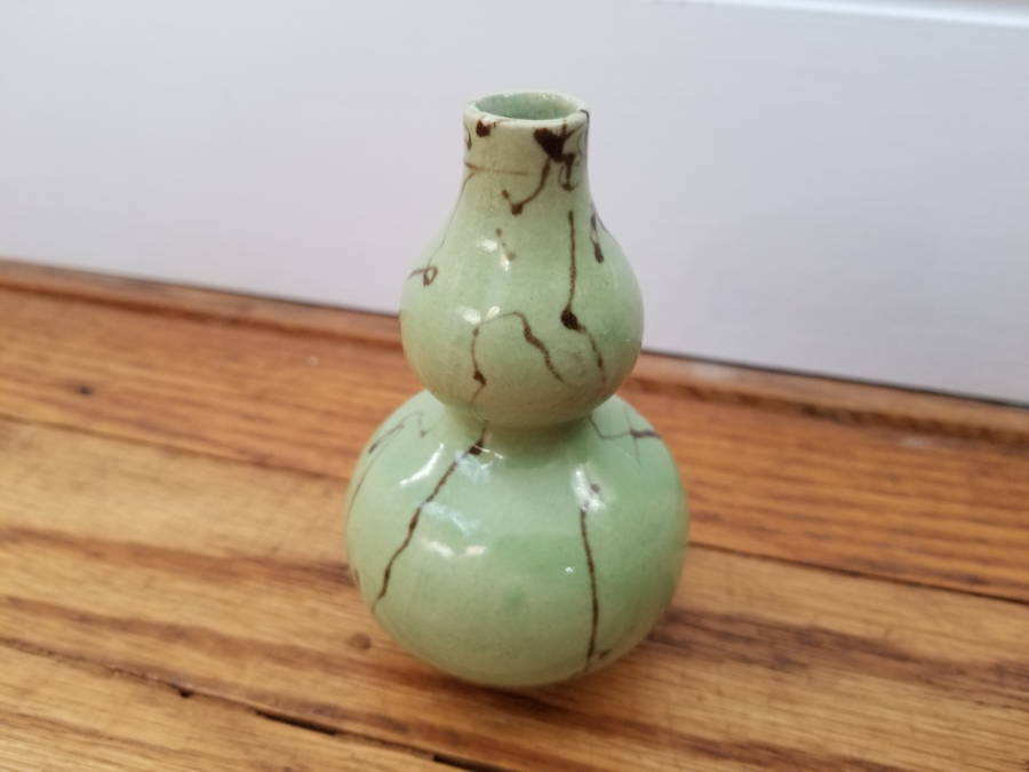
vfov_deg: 53.1
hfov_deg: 67.3
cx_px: 514
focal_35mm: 26
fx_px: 773
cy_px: 386
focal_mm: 4.25
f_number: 1.7
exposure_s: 1/30
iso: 160
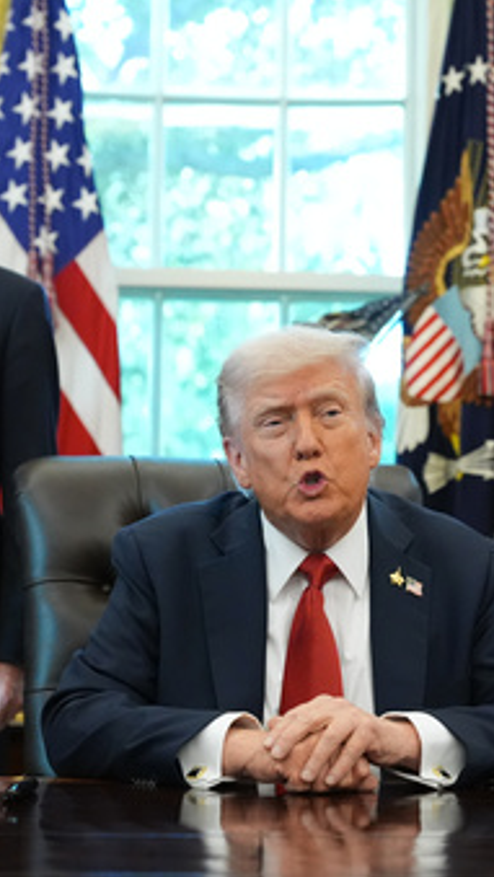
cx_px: 308
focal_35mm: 87
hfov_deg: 13.9
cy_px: 438
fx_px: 2023
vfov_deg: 24.4
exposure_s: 1/250
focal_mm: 55
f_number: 3.5
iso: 6400
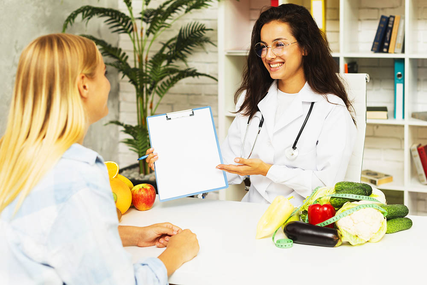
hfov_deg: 39.6
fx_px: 593
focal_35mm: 50
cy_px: 142
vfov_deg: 27.0
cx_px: 214
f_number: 3.2
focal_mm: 50
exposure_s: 1/160
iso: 125
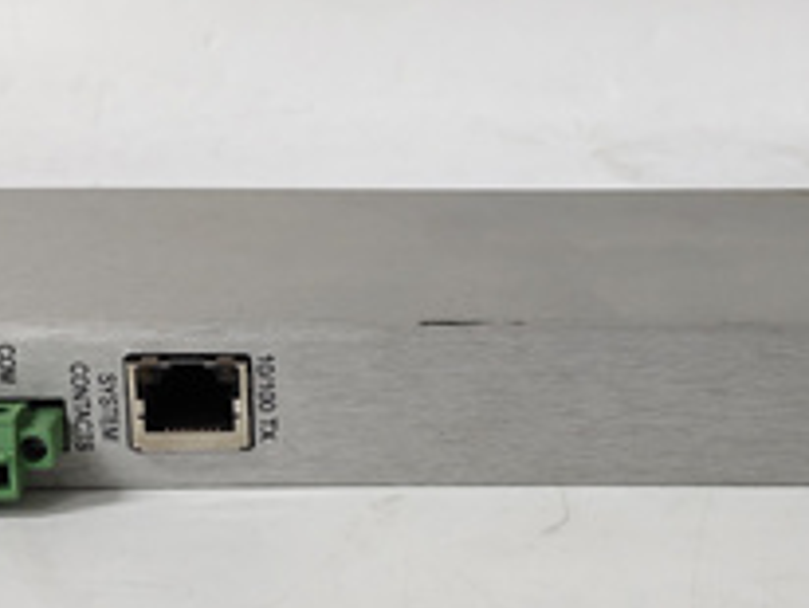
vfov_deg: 23.3
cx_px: 479
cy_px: 347
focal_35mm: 63
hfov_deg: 30.6
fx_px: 1474
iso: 413
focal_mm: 3.87
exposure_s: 1/50
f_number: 2
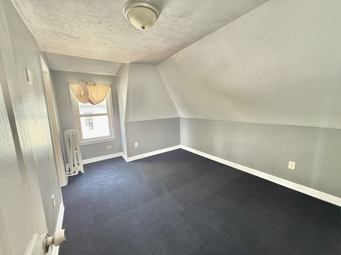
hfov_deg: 102.1
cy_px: 128
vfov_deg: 85.7
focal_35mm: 14
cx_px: 170
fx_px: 138
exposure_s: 1/60
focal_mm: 2.22
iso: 500
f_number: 2.2
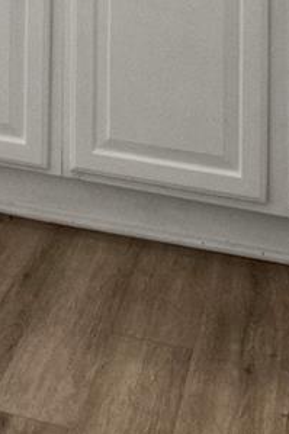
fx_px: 928
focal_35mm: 77
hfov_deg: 17.1
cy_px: -302
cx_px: -26
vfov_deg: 20.4
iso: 800
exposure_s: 1/2.5
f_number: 11
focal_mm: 10
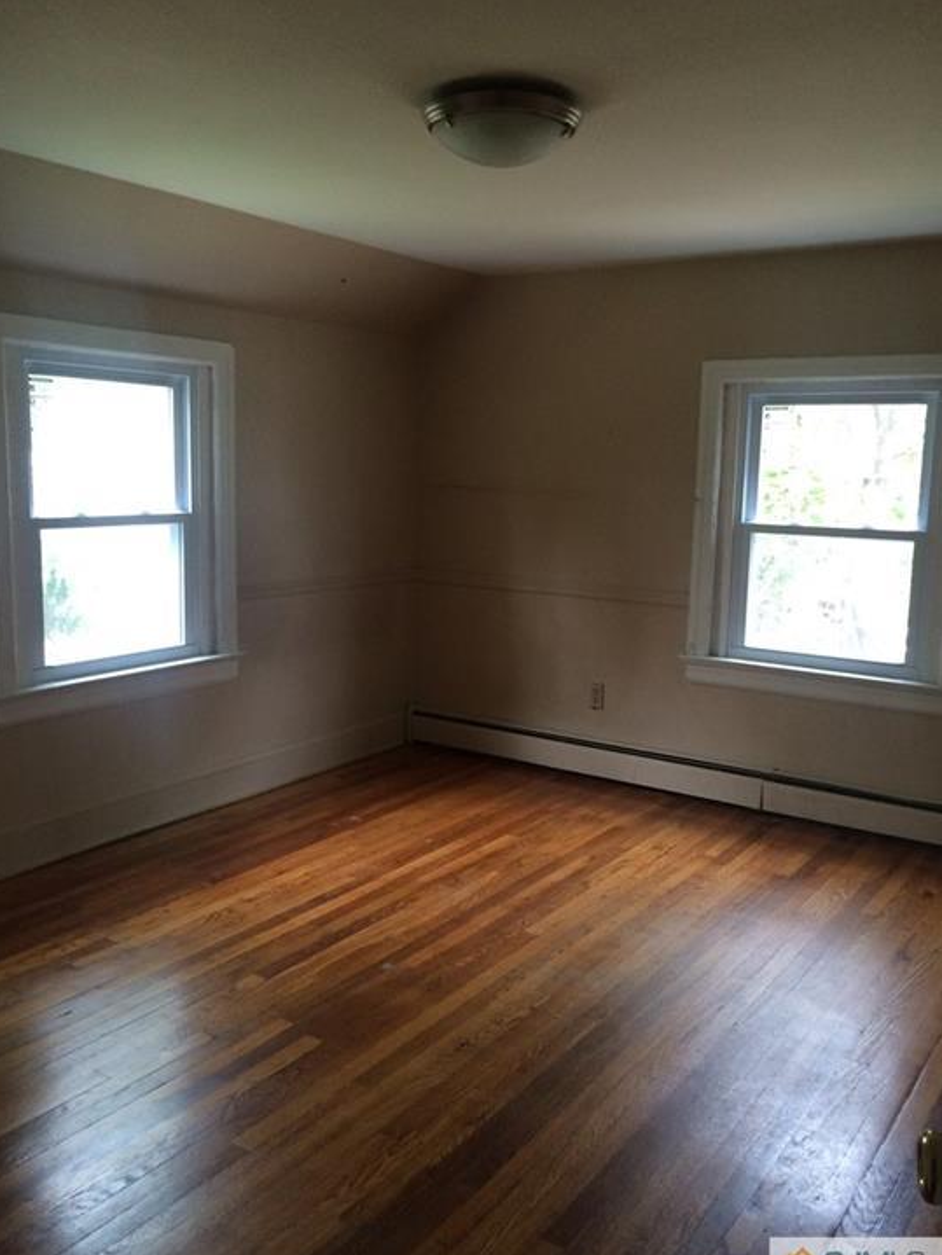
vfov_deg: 58.3
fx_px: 1124
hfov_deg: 45.5
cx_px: 467
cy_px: 628
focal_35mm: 31
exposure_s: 1/30
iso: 64
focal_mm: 4.15
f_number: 2.2
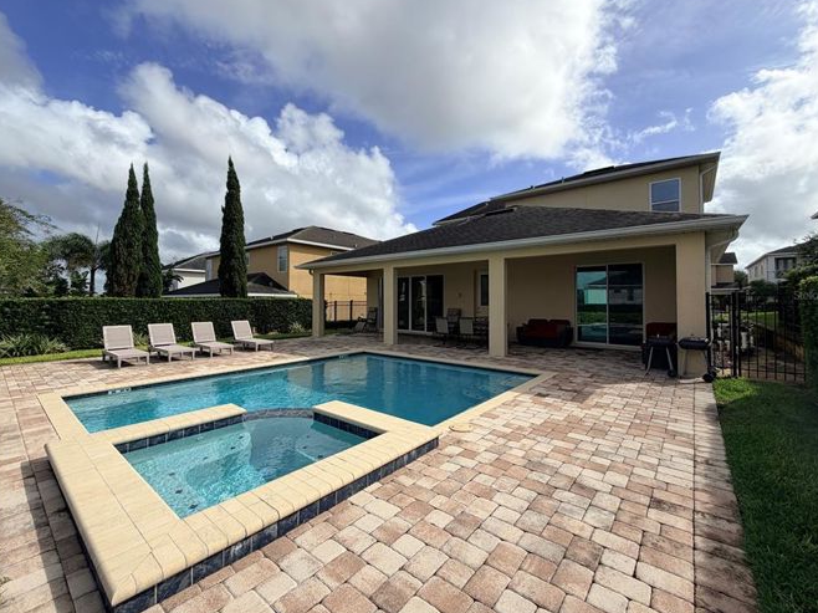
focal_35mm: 15
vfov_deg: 81.7
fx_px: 354
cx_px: 407
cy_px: 295
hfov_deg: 98.2
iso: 20
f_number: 2.2
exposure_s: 1/1464
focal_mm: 2.22
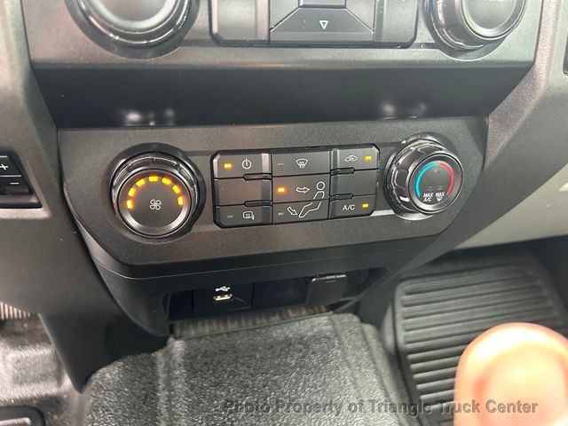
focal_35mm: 26
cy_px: 213
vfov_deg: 53.1
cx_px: 284
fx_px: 427
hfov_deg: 67.3
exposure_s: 1/33
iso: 400
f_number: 1.5
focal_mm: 5.7
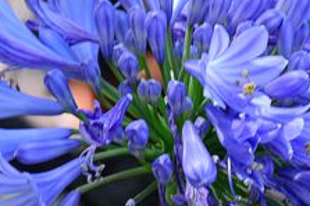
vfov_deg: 1.9
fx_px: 6211
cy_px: 67
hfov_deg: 2.9
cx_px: 202
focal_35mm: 722
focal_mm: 105
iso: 200
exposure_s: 1/80
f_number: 5.6
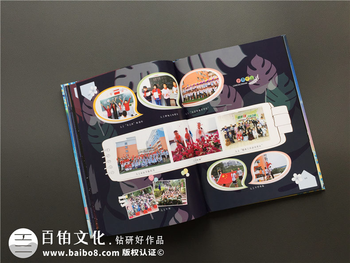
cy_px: 132
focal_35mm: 29
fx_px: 293
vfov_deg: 48.2
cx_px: 175
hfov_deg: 61.7
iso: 32
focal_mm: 4.15
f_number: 2.2
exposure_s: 1/100
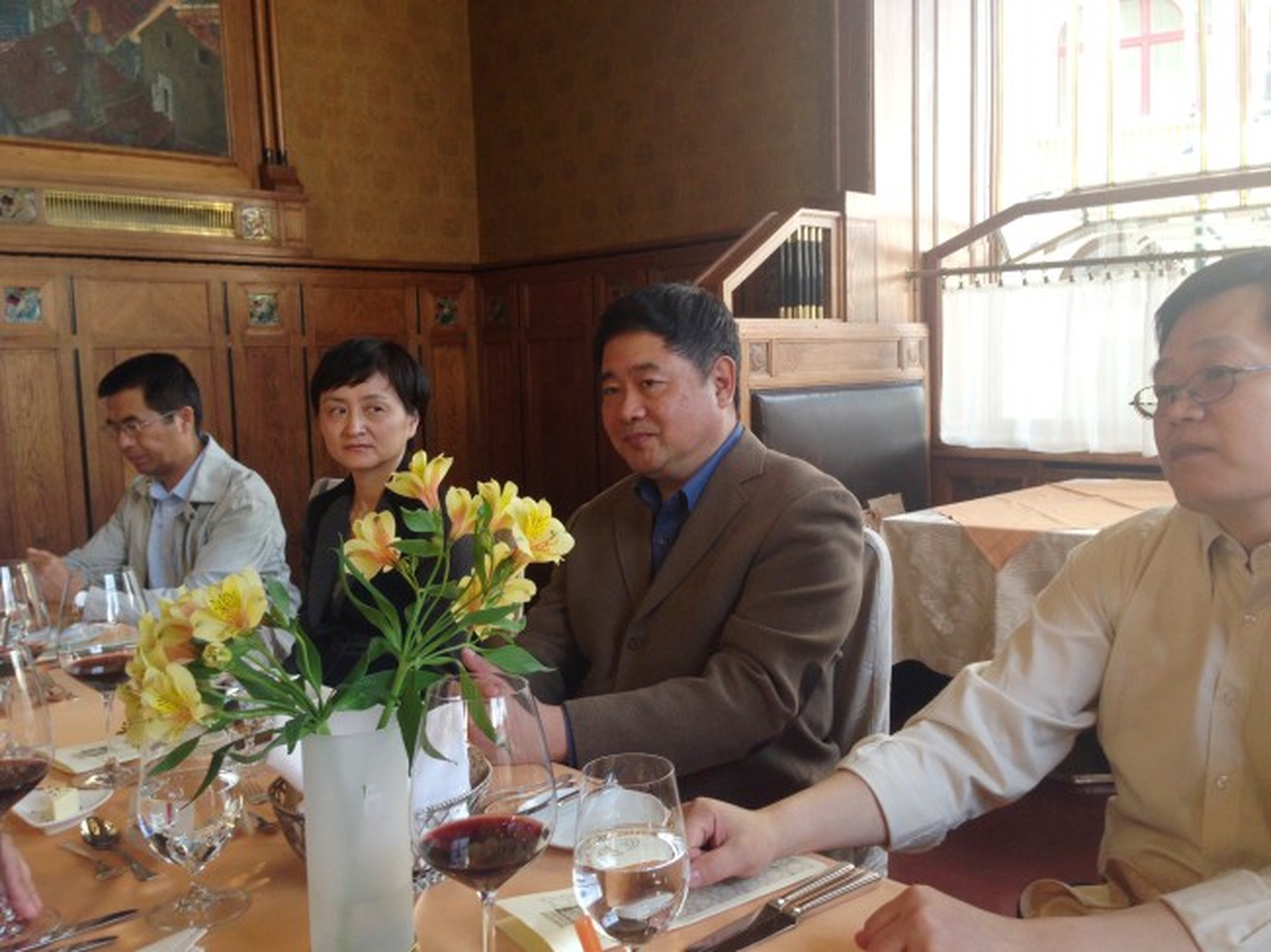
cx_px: 636
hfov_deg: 55.4
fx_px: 1211
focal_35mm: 33
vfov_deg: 42.9
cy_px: 476
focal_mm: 4.12
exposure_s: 1/20
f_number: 2.4
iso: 80
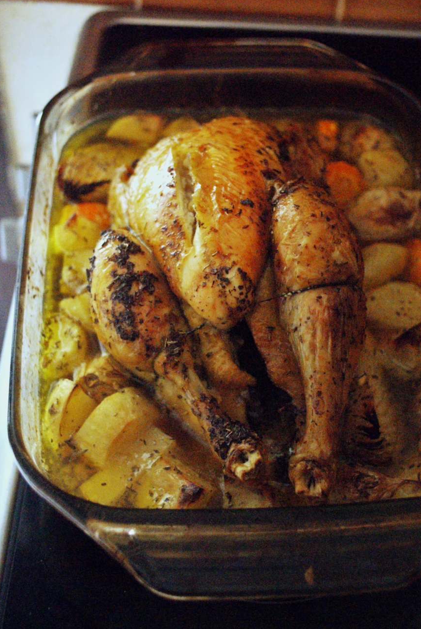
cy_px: 276
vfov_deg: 40.2
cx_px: 212
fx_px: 857
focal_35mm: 49
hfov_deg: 27.6
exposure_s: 1/100
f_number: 3.2
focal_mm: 28
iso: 3200
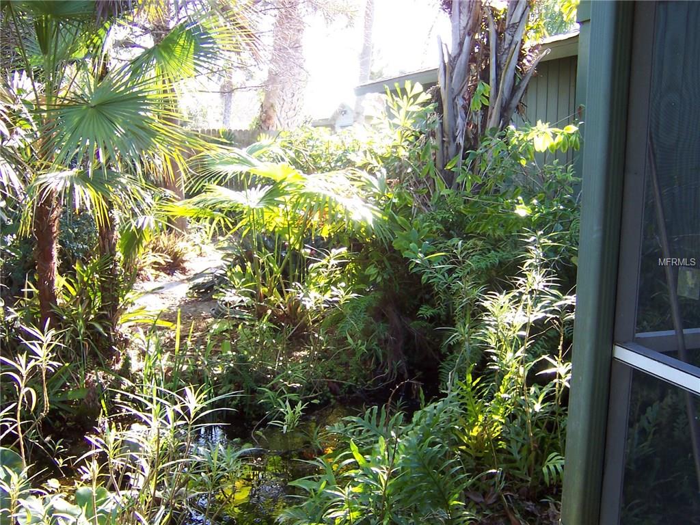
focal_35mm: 36
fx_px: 728
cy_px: 262
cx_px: 350
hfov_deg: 51.4
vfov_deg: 39.7
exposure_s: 1/60
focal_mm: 5.6
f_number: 2.8
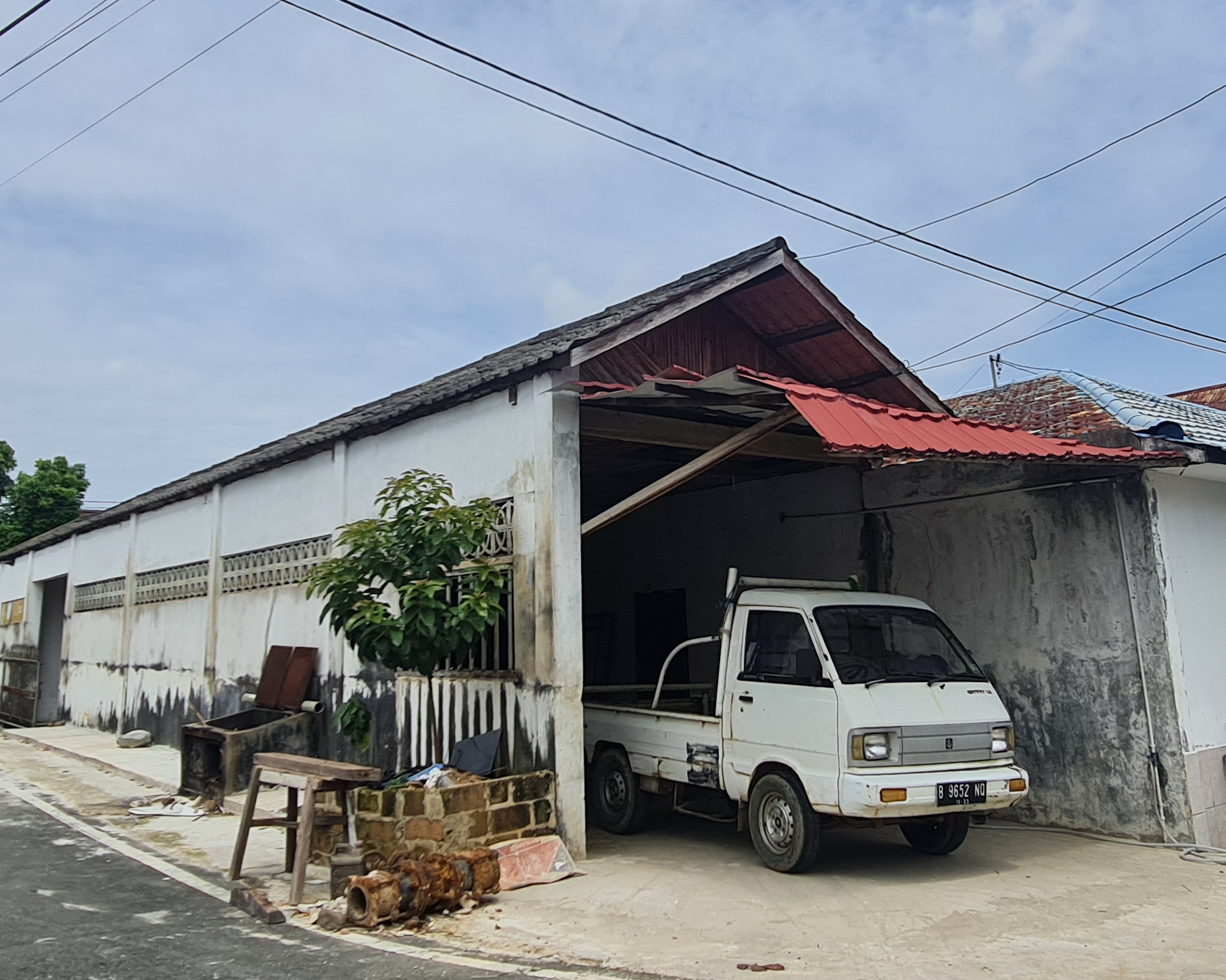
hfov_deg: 62.2
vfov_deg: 51.1
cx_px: 619
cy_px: 380
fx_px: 1016
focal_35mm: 28
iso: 64
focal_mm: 2.2
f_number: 2.2
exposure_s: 1/3224
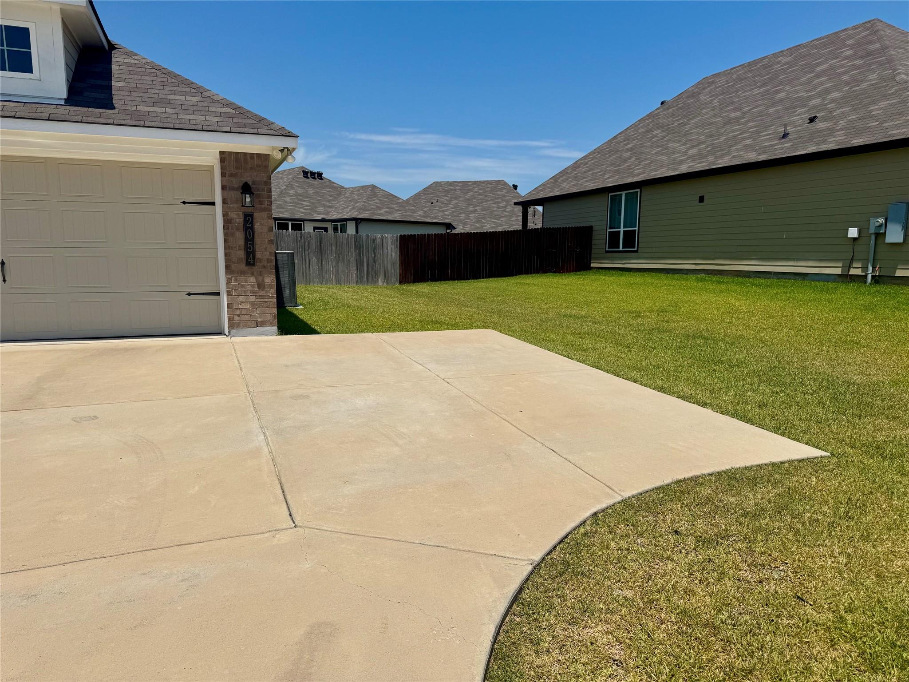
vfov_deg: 56.8
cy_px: 341
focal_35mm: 24
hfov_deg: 71.6
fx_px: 630
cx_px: 454
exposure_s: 1/12346
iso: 80
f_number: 1.78
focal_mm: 6.76
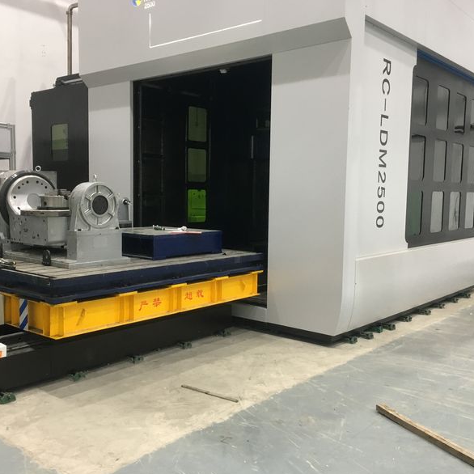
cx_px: 218
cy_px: 241
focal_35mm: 35
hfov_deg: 47.2
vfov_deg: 47.2
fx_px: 542
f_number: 2.2
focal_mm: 4.15
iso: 125
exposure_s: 1/33
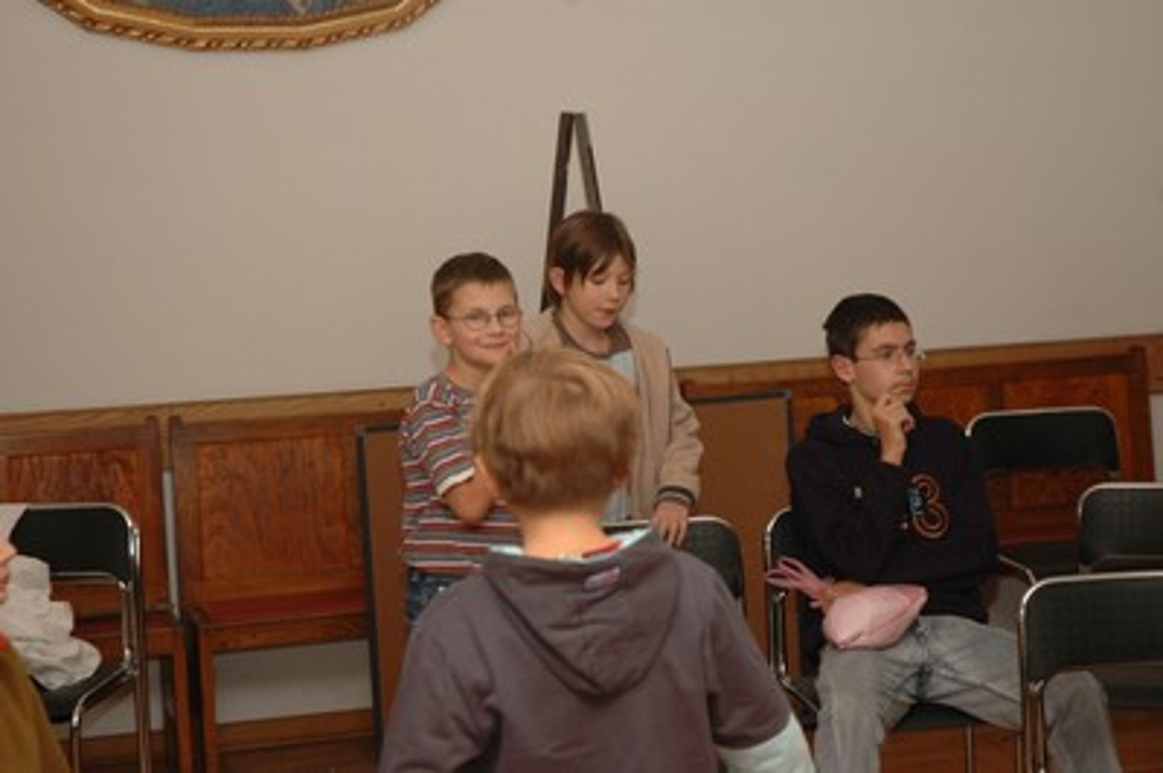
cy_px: 386
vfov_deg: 17.5
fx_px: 2518
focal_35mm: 78
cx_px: 582
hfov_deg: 26.0
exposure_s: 1/45
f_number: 5.6
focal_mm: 52
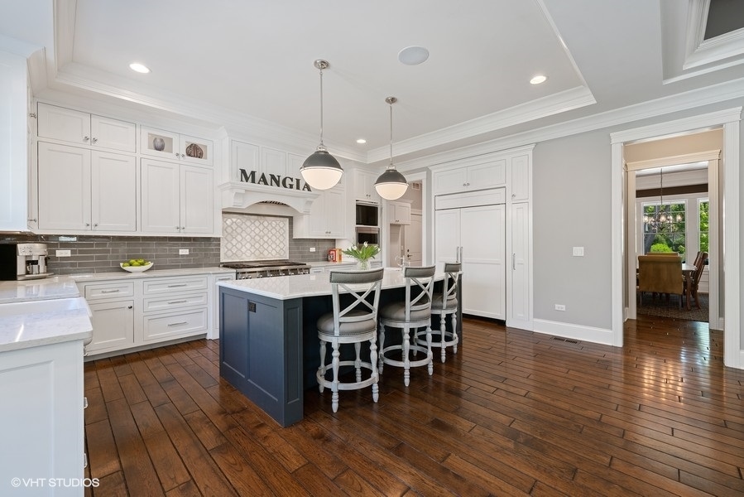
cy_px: 248
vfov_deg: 77.4
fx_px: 310
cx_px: 372
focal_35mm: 15
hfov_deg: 100.4
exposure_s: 1/5
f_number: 8
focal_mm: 15
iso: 400
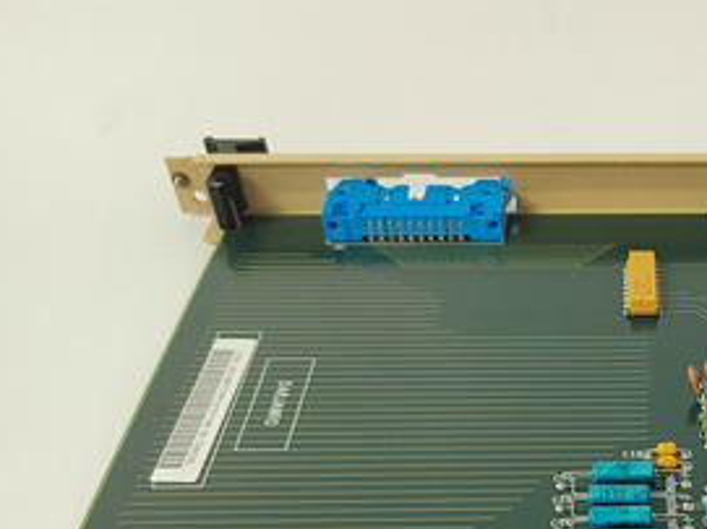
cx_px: 686
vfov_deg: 27.3
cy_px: 495
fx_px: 1041
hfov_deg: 34.5
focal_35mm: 51
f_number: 1.9
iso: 1550
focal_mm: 5.52
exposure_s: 1/50
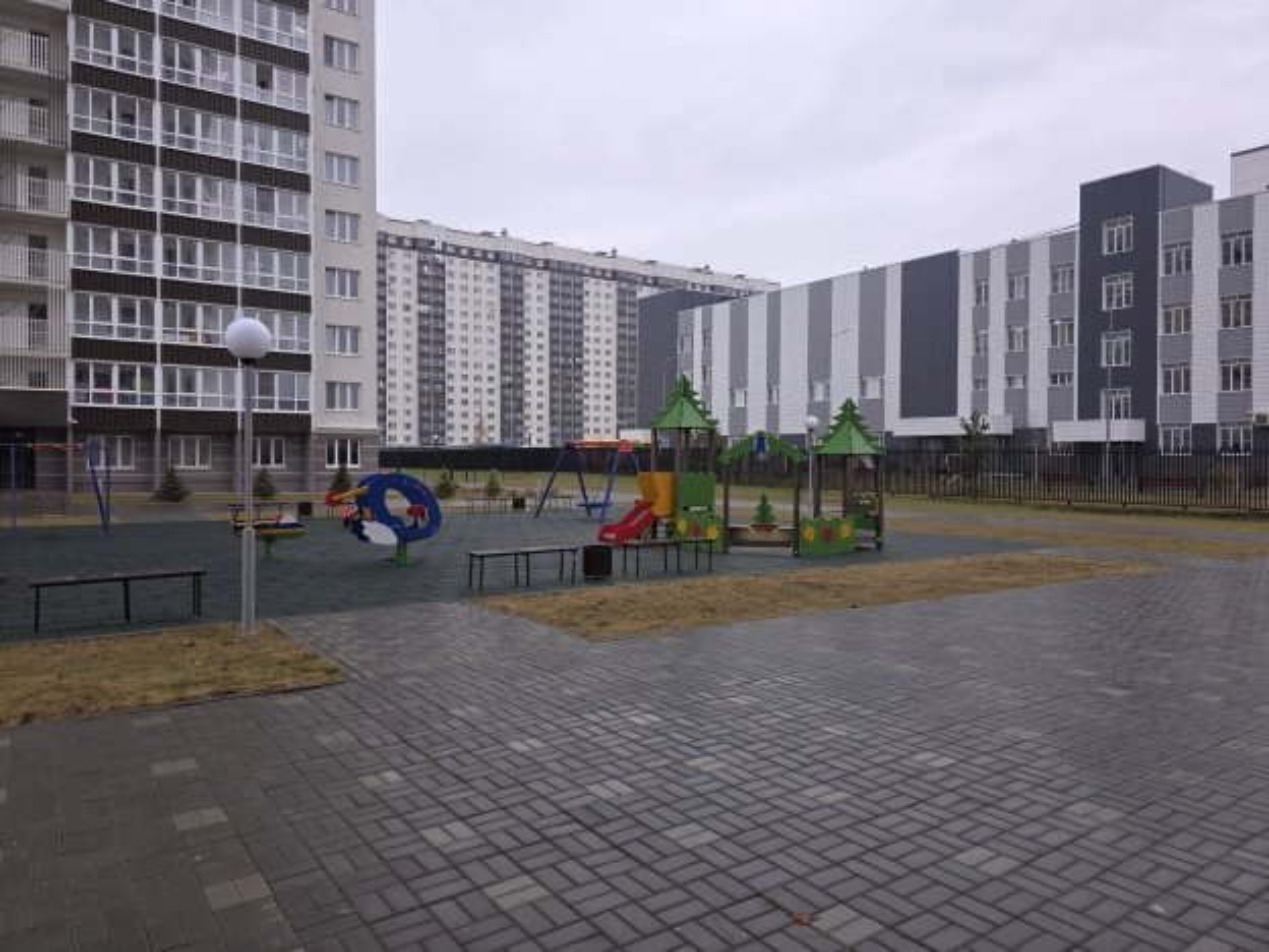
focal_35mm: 23
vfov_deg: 58.9
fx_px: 843
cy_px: 476
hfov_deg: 73.9
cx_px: 634
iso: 16
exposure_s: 1/100
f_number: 1.7
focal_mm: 6.3
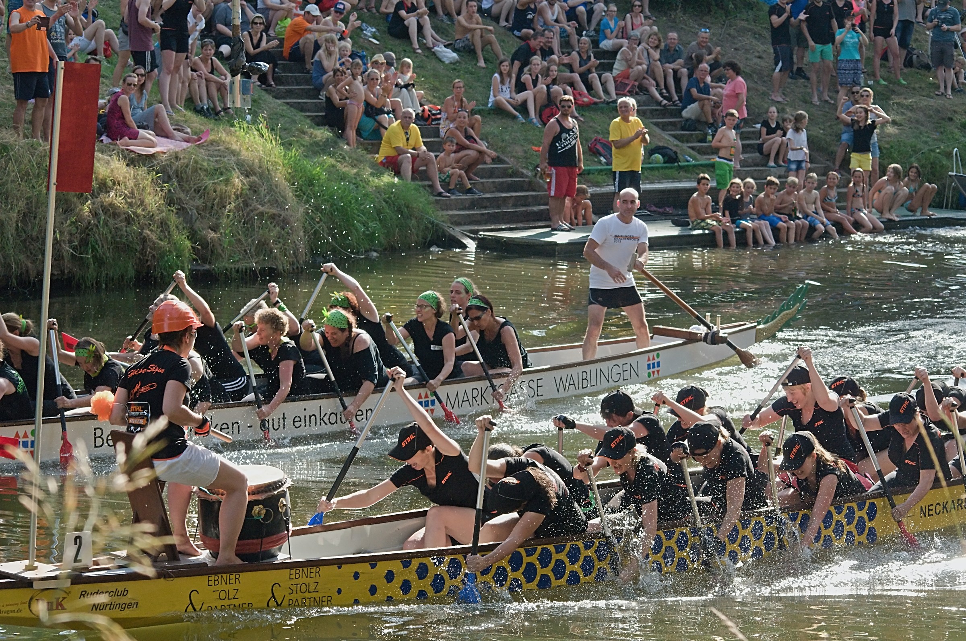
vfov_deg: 12.1
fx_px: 3015
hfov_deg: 18.2
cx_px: 483
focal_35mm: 112
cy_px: 320
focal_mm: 75
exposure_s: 1/640
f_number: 7.1
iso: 1000
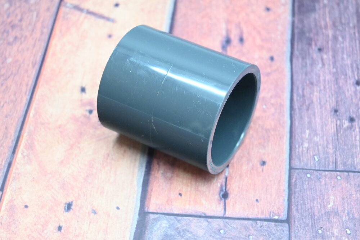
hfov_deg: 27.0
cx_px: 180
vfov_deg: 18.2
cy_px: 120
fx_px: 750
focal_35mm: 75
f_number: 6.3
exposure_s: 1/80
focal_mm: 50
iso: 4500
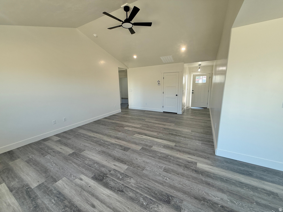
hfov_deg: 102.1
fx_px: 114
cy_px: 106
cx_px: 142
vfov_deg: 85.7
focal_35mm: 14
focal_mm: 2.22
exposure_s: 1/120
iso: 100
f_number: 2.2
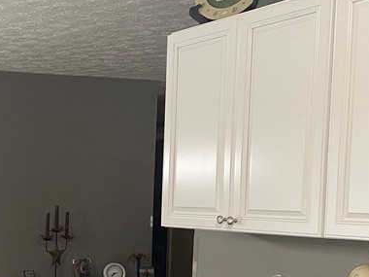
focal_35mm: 70
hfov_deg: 24.6
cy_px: 254
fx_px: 746
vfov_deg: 20.5
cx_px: -98
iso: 160
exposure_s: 1/60
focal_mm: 4.25
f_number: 1.8
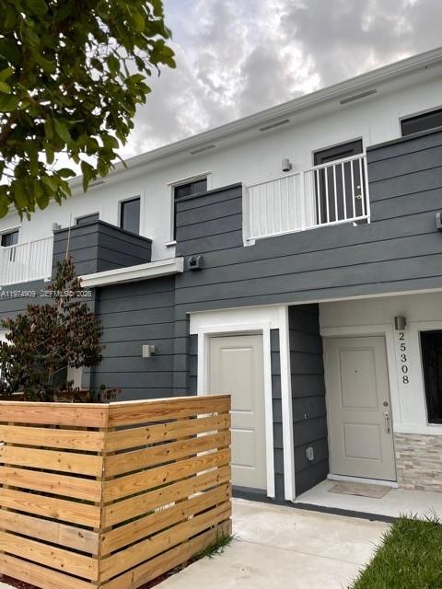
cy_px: 294
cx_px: 221
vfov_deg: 67.3
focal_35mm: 26
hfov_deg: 53.1
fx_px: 443
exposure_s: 1/132
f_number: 1.6
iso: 32
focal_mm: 4.2
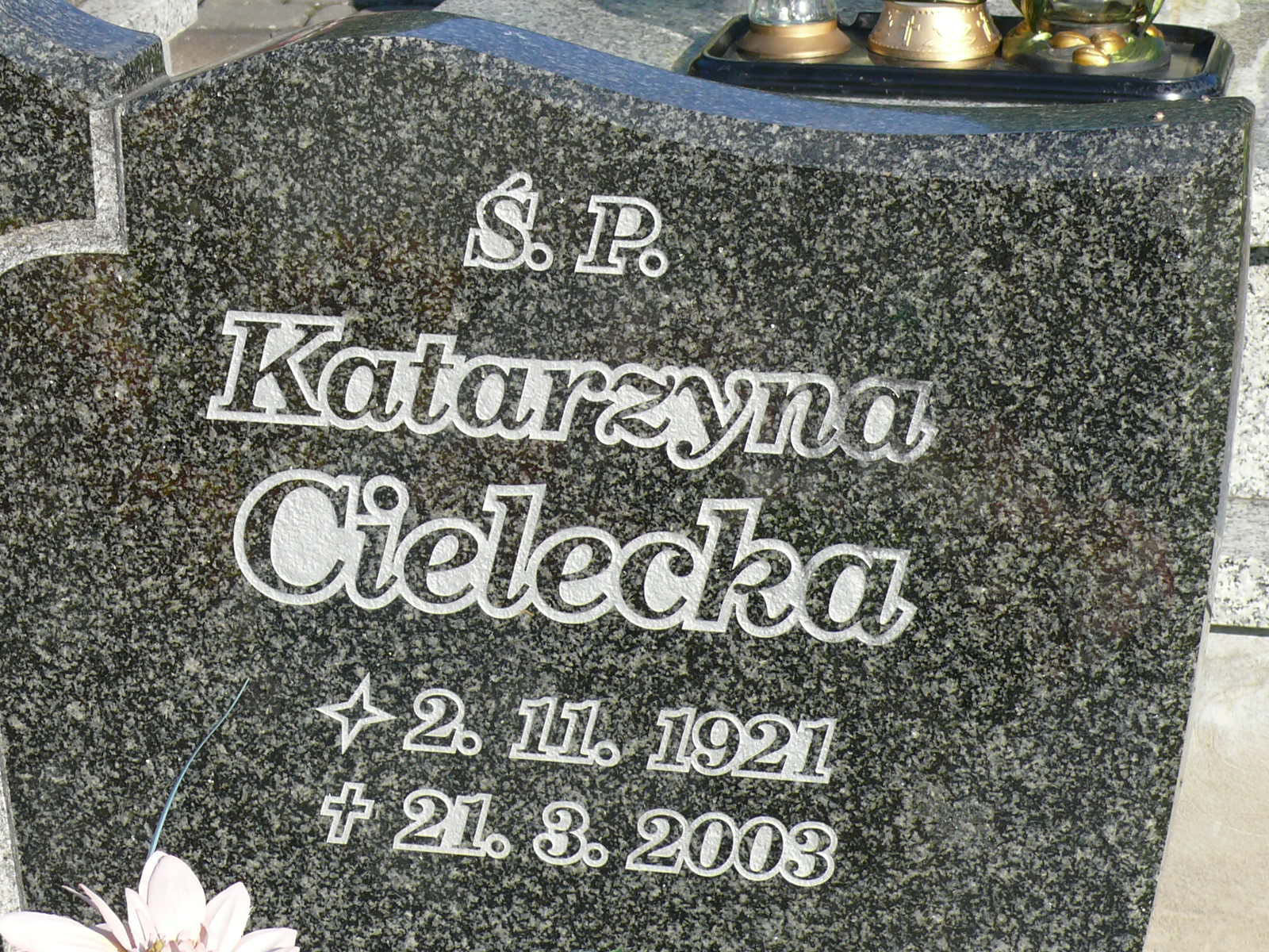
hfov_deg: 18.2
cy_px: 476
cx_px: 634
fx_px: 3959
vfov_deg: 13.7
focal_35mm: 108
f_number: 5.6
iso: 100
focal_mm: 13.8
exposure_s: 1/320
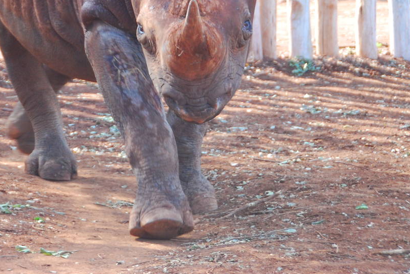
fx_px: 3226
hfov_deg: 7.3
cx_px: 63
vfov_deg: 4.9
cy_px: 6
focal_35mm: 283
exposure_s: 1/125
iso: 400
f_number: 5.3
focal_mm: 95
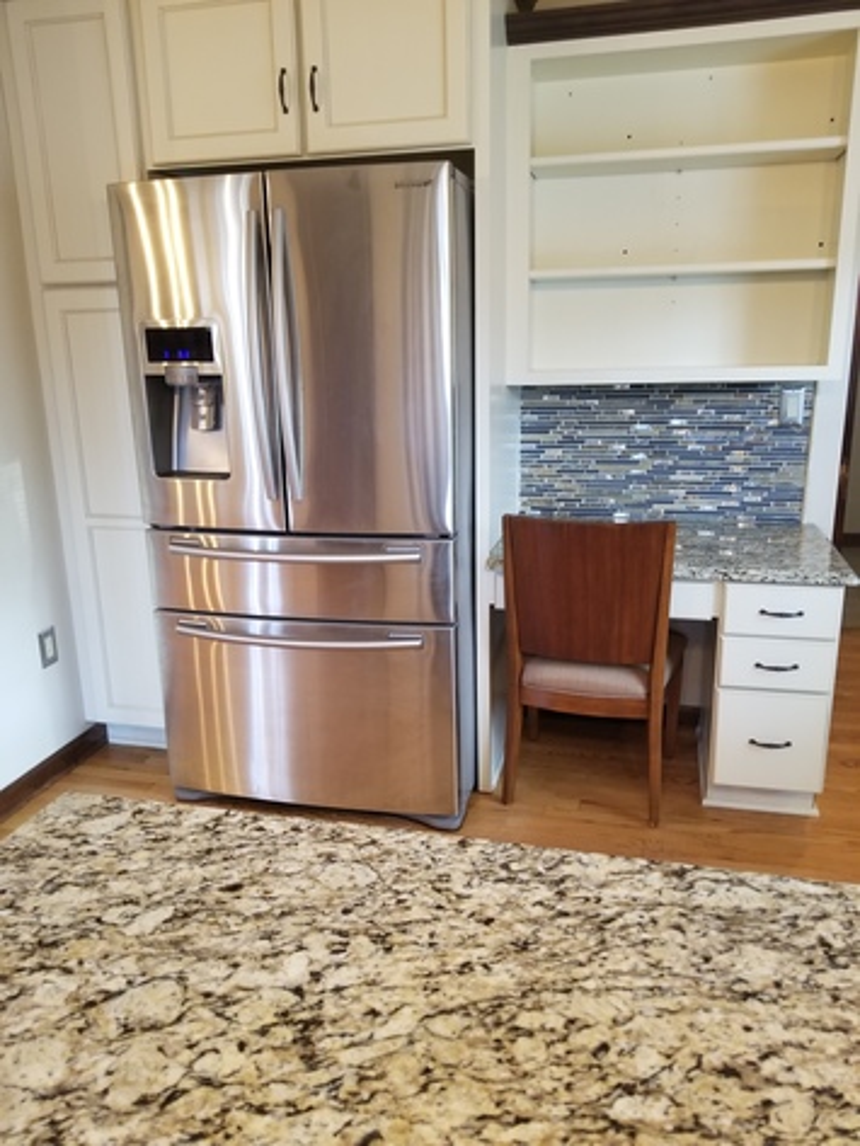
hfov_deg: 53.1
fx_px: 861
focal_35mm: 26
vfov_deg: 67.3
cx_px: 430
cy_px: 573
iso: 250
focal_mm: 4.25
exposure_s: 1/17
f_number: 1.7
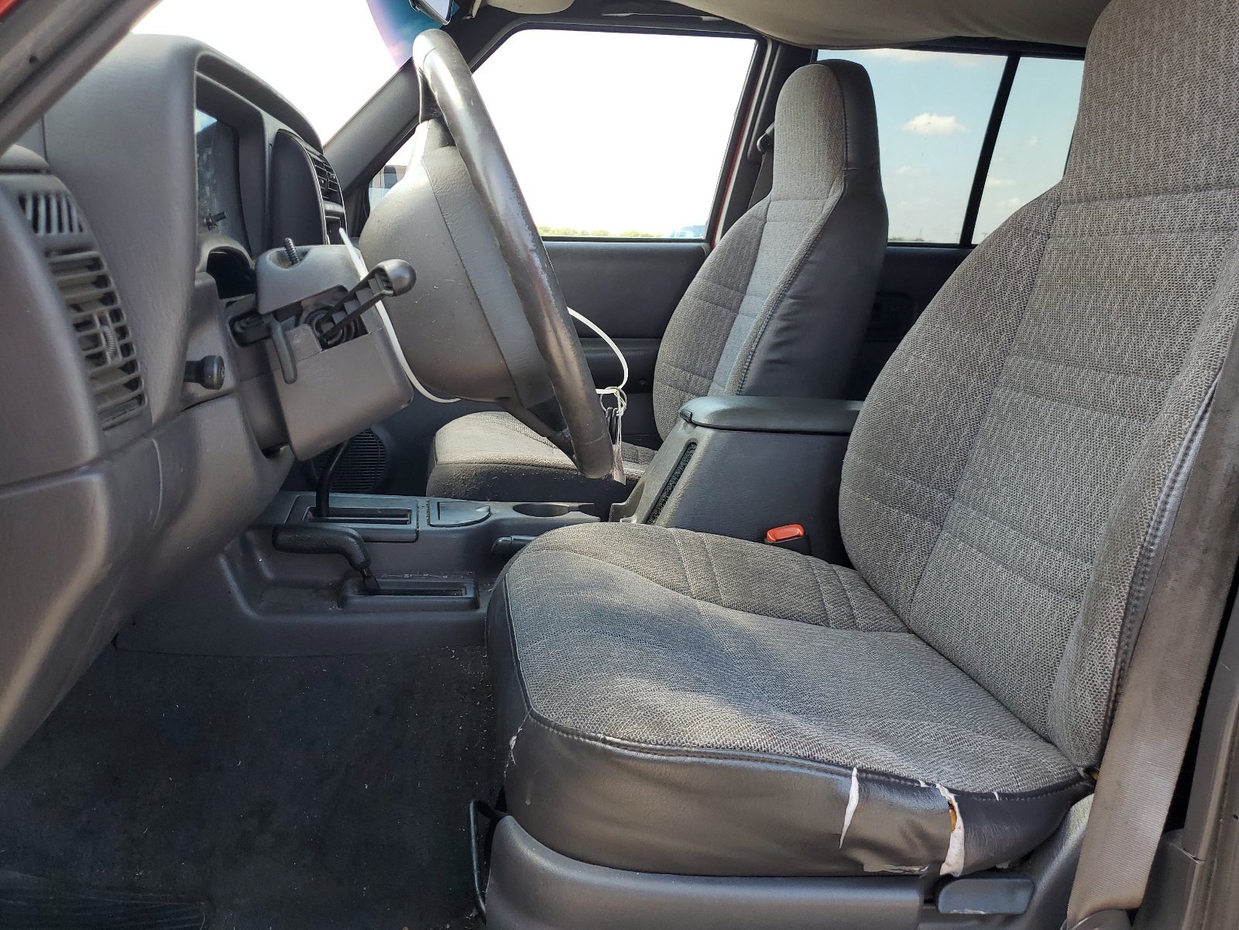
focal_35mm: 26
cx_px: 620
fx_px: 931
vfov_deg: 53.1
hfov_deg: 67.3
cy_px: 465
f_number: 1.5
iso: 50
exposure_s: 1/192
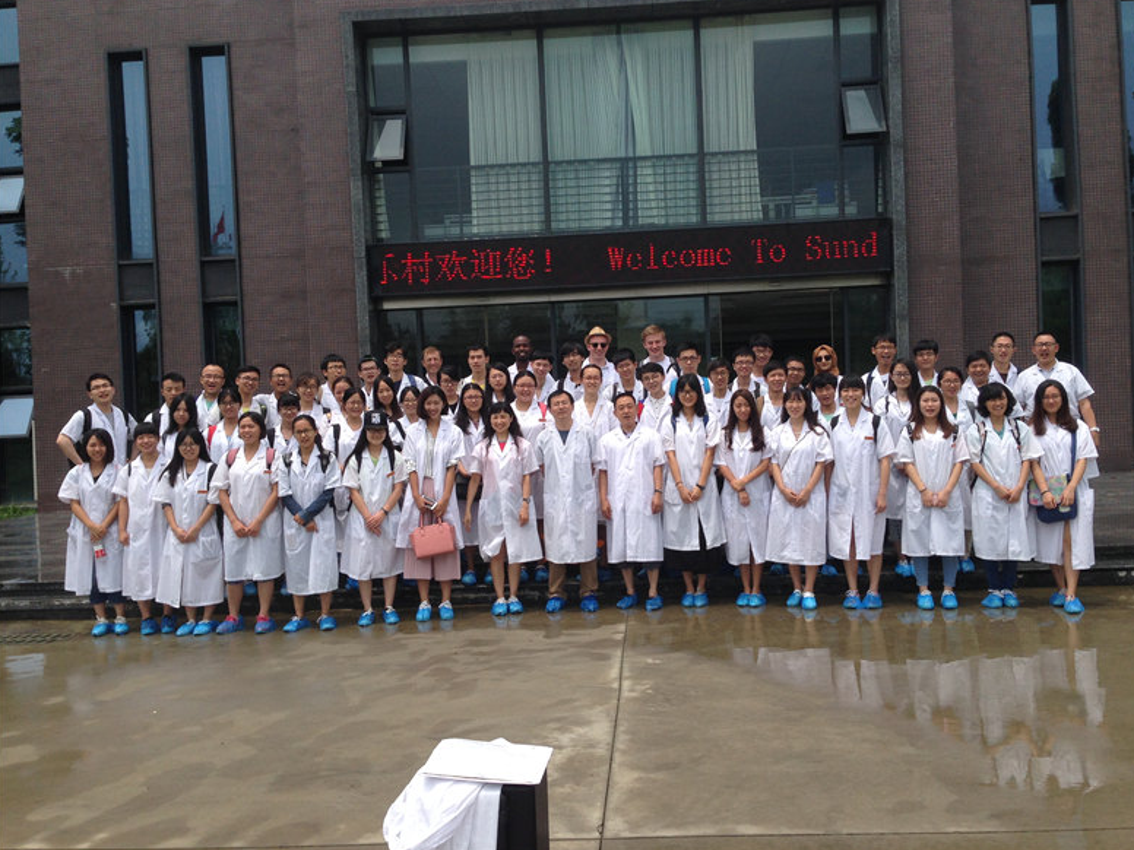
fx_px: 1114
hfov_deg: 54.0
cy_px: 416
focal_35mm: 34
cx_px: 582
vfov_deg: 41.8
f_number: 2.4
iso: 50
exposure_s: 1/1869
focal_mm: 4.12
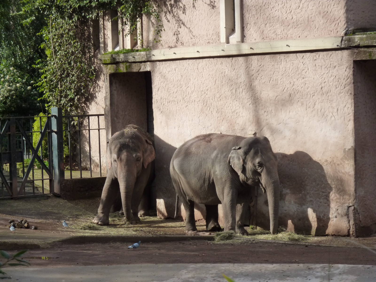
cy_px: 141
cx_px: 188
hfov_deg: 16.6
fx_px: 1293
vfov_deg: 12.5
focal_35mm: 119
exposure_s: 1/400
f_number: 4.4
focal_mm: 19.5
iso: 250
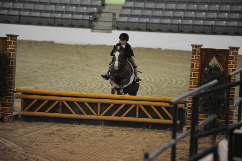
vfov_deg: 6.9
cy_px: 80
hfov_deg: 10.3
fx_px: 1344
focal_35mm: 200
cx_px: 121
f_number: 2.8
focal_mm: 200
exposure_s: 1/400
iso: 6400
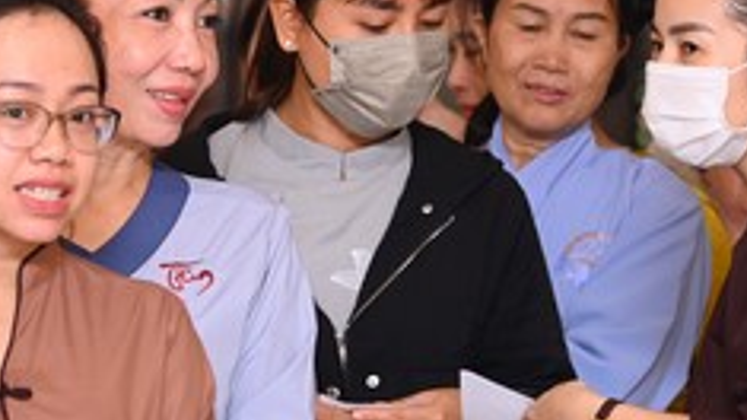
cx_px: 296
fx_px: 6019
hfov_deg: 7.1
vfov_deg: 4.0
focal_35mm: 304
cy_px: 16
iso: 1250
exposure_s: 1/160
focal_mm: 105
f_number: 4
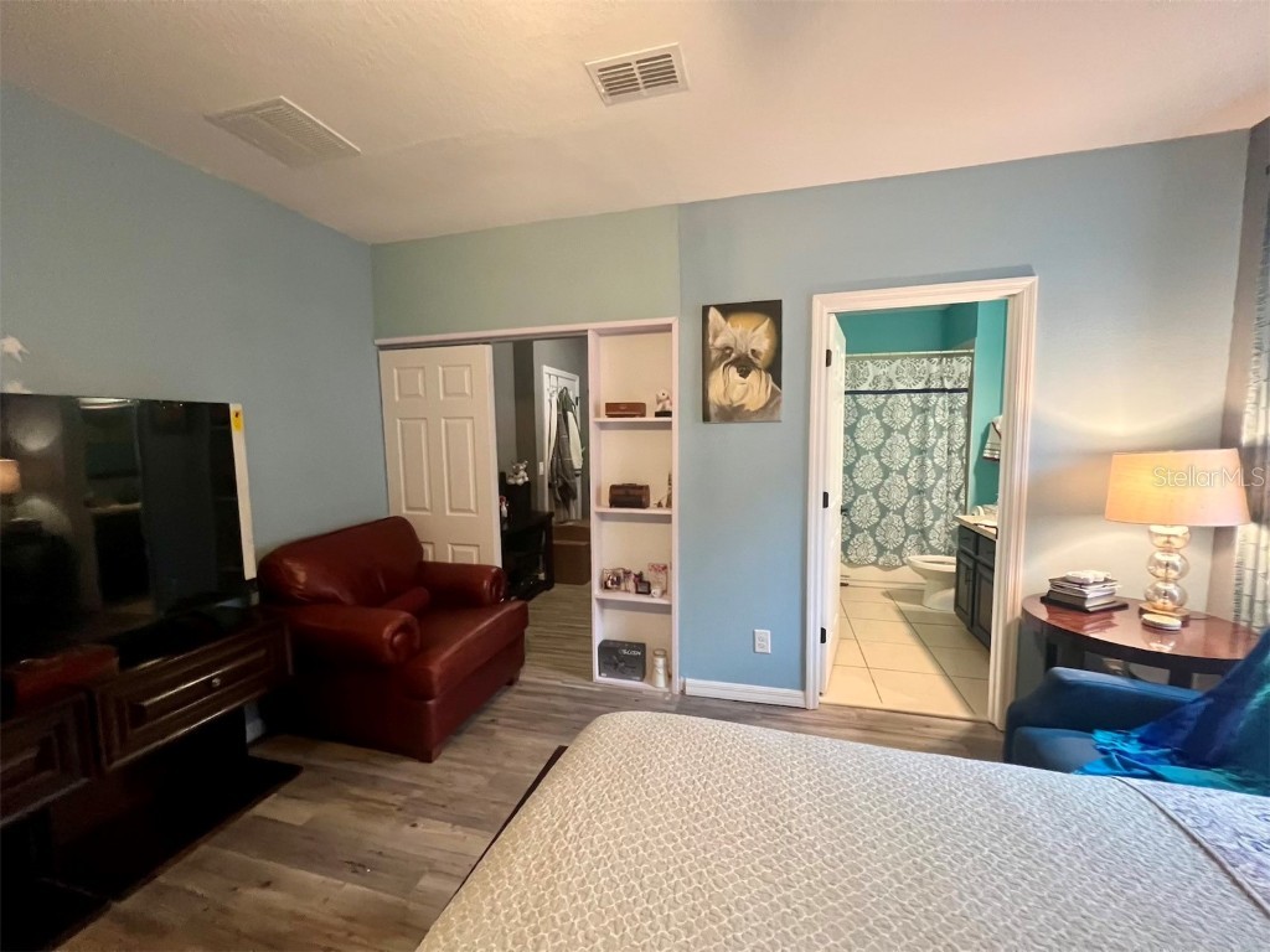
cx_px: 635
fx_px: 477
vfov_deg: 89.9
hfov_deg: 106.2
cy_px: 476
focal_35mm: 13
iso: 800
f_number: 1.8
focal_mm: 1.57
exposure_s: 1/60
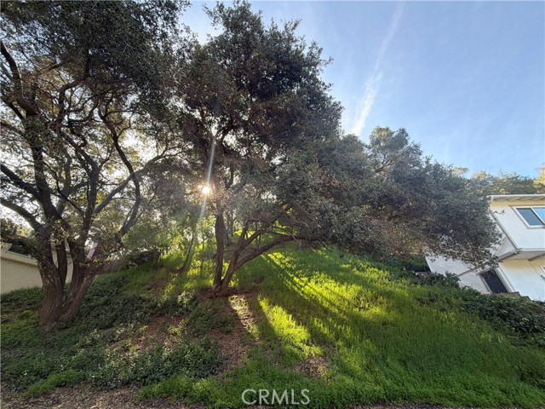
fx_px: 220
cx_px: 272
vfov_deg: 85.7
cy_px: 204
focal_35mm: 14
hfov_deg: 102.1
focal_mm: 2.22
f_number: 2.2
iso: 50
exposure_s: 1/174
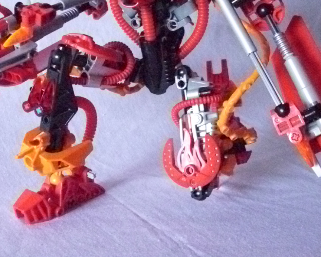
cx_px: 138
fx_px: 532
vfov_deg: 26.8
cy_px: 66
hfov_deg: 33.5
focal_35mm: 56
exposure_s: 1/60
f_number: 2.8
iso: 1600
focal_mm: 6.2
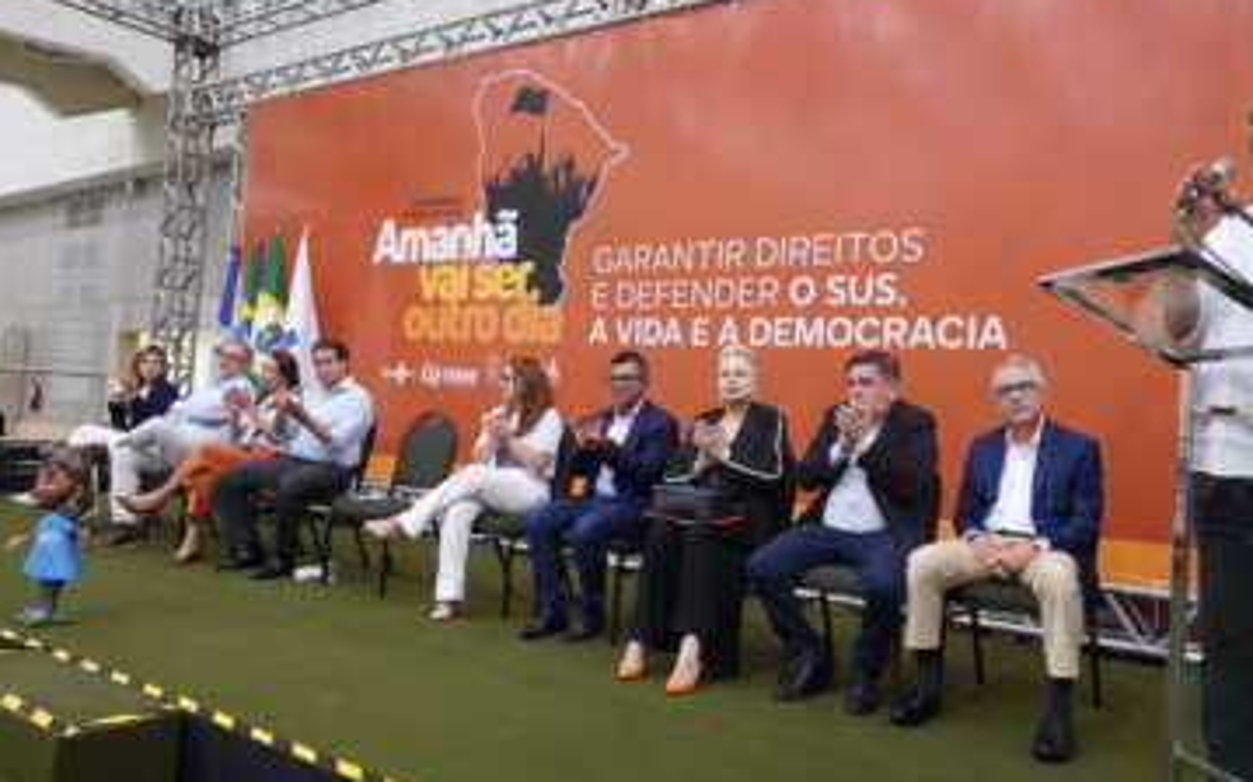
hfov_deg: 64.4
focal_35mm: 29
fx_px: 990
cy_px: 379
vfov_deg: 43.1
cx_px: 709
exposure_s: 1/125
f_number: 6.7
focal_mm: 17
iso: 8000
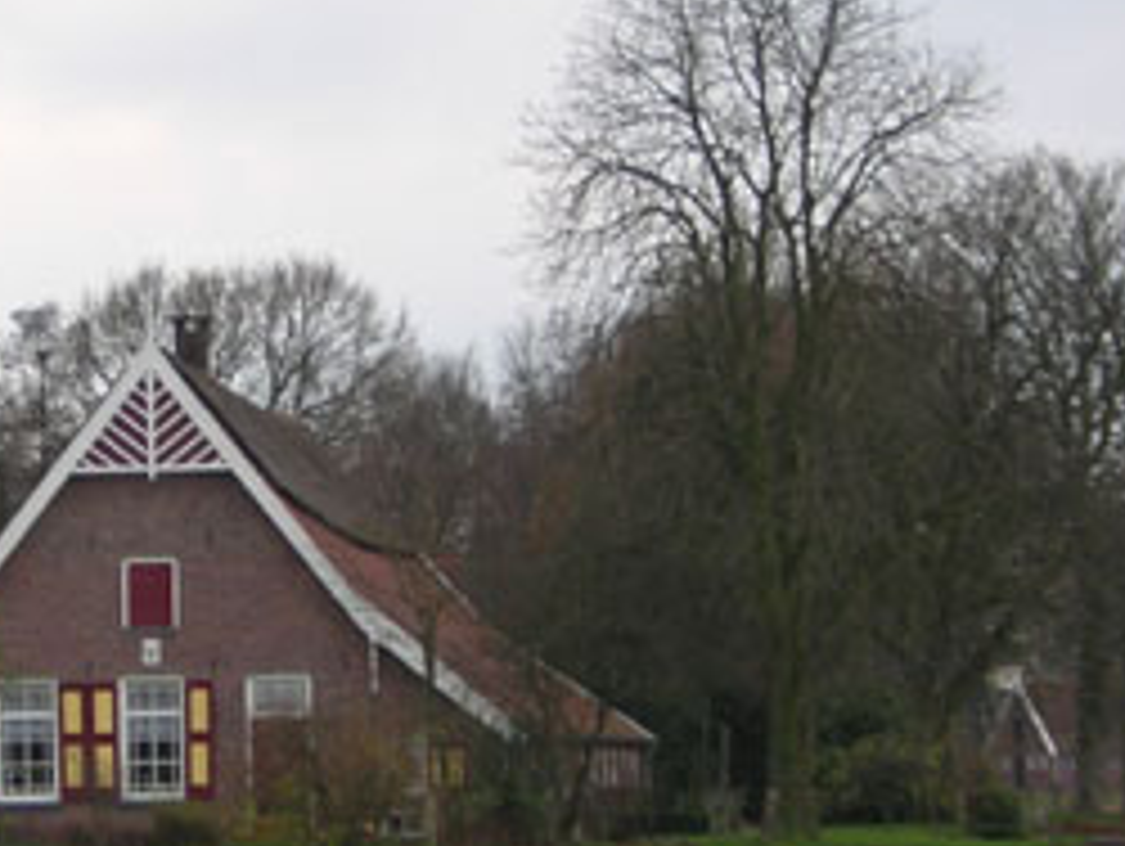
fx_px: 6083
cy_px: 412
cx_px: 189
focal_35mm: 187
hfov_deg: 10.5
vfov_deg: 8.0
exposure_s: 1/51.2
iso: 100
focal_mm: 13.6
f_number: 4.6
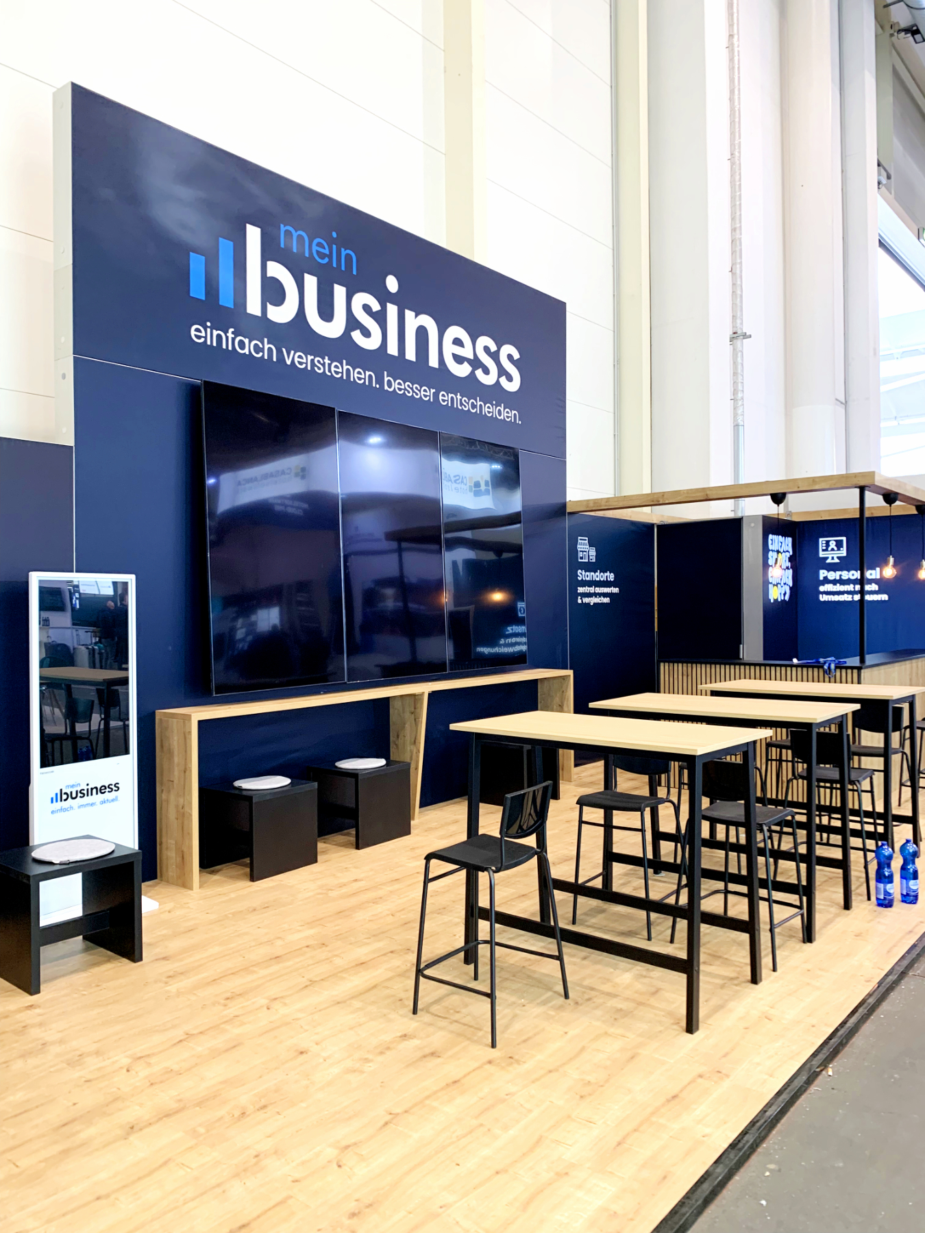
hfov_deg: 53.1
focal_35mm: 26
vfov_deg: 67.3
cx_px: 462
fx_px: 926
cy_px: 616
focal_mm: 4.2
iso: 100
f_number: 1.8
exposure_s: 1/50
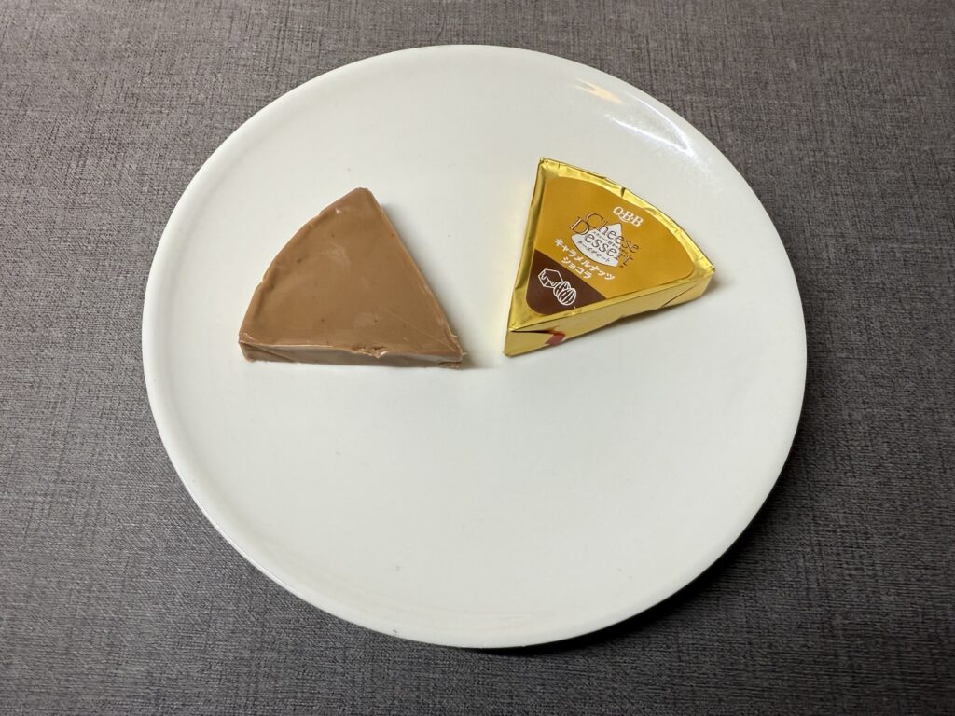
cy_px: 358
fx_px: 662
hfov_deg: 71.6
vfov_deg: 56.8
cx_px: 478
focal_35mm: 24
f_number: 2.2
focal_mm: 2.22
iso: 100
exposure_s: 1/125
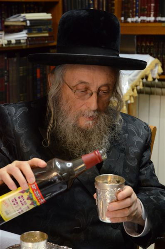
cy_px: 124
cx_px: 82
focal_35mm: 75
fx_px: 518
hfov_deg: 18.1
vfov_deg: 27.1
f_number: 5
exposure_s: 1/160
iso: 3200
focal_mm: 50
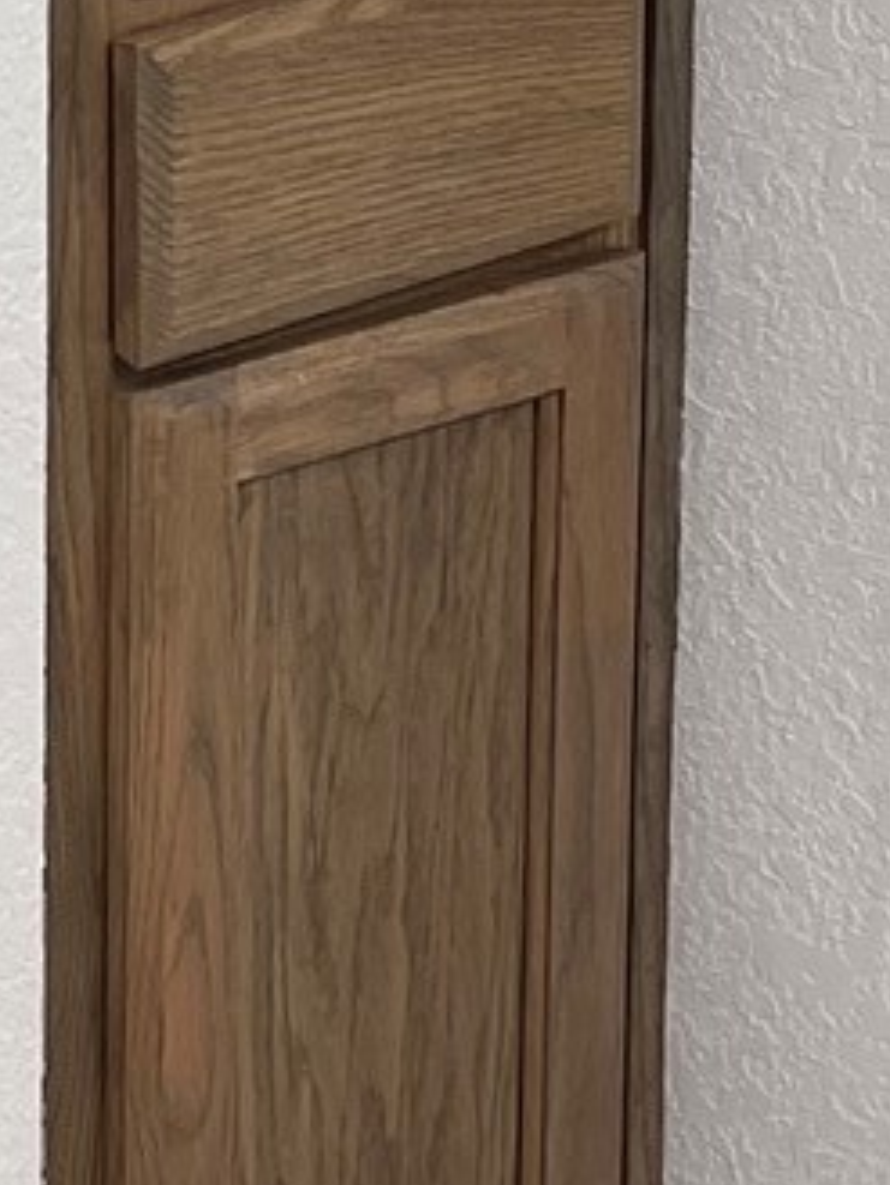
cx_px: -1167
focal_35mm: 146
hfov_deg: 9.2
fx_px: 5002
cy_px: -947
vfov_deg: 12.4
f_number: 1.6
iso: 80
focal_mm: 5.1
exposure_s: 1/120
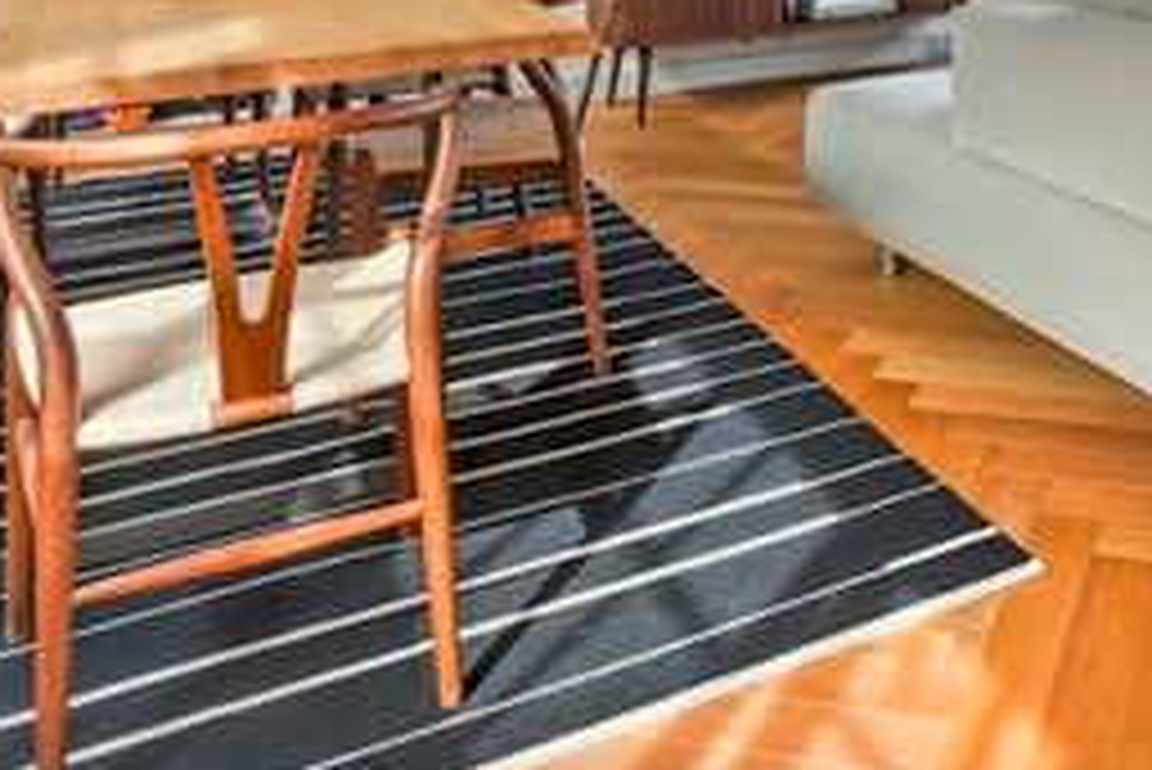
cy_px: -259
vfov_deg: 26.9
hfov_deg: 43.8
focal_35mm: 41
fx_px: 1313
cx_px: 1008
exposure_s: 1/8
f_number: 8
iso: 200
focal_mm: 10
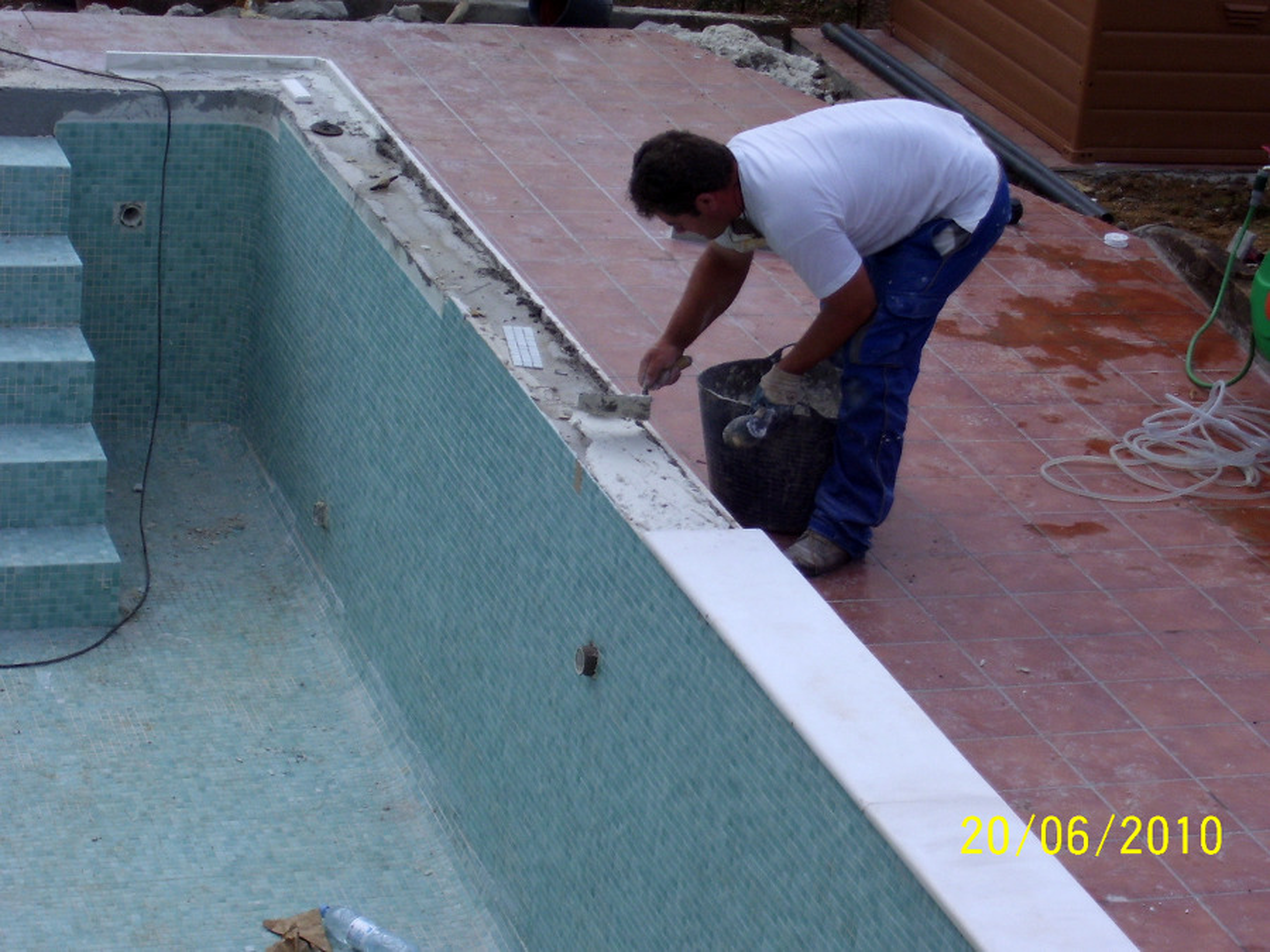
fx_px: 3742
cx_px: 635
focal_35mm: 102
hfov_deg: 19.3
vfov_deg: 14.5
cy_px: 476
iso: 80
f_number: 4.6
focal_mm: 16.8
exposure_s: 1/750
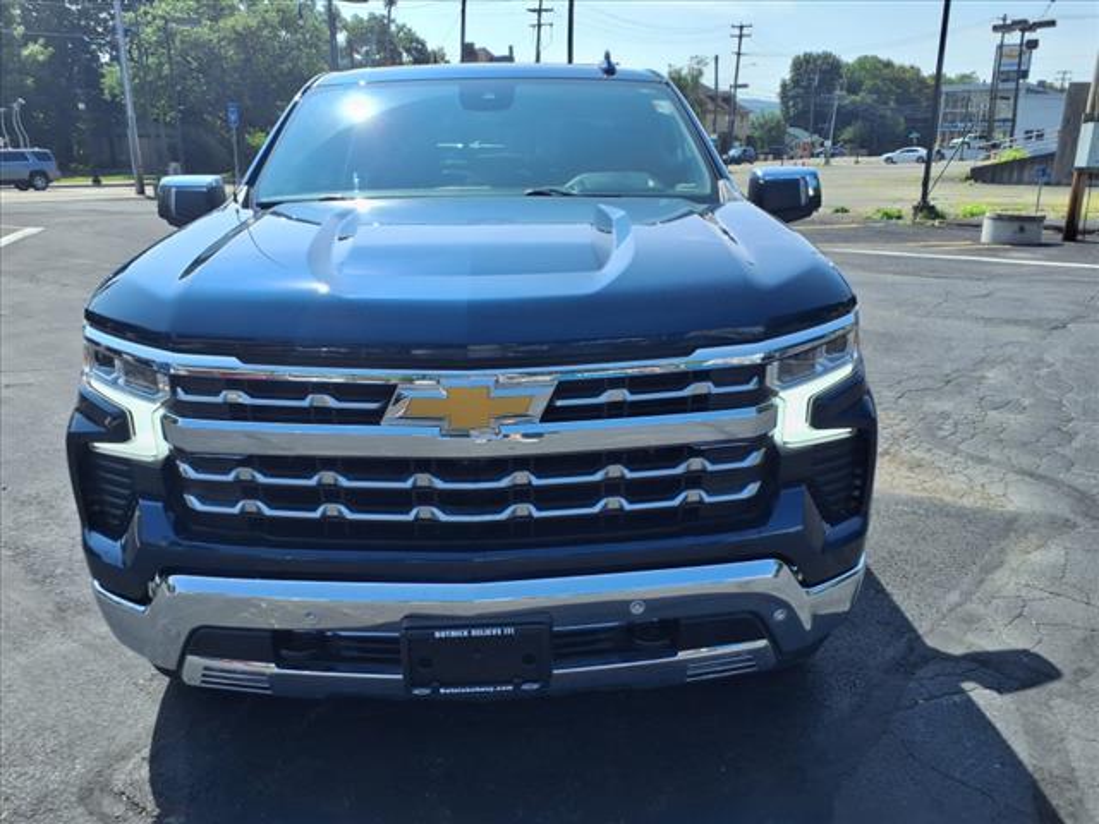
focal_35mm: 27
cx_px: 550
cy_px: 412
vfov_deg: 51.4
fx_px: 857
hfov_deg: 65.3
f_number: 1.9
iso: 40
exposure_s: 1/2500
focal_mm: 3.58
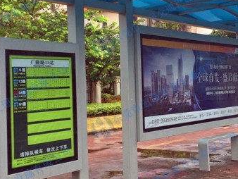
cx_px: 147
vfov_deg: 24.4
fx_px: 413
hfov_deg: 32.0
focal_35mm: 60
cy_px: 76
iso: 32
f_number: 2.2
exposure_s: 1/933
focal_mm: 4.15
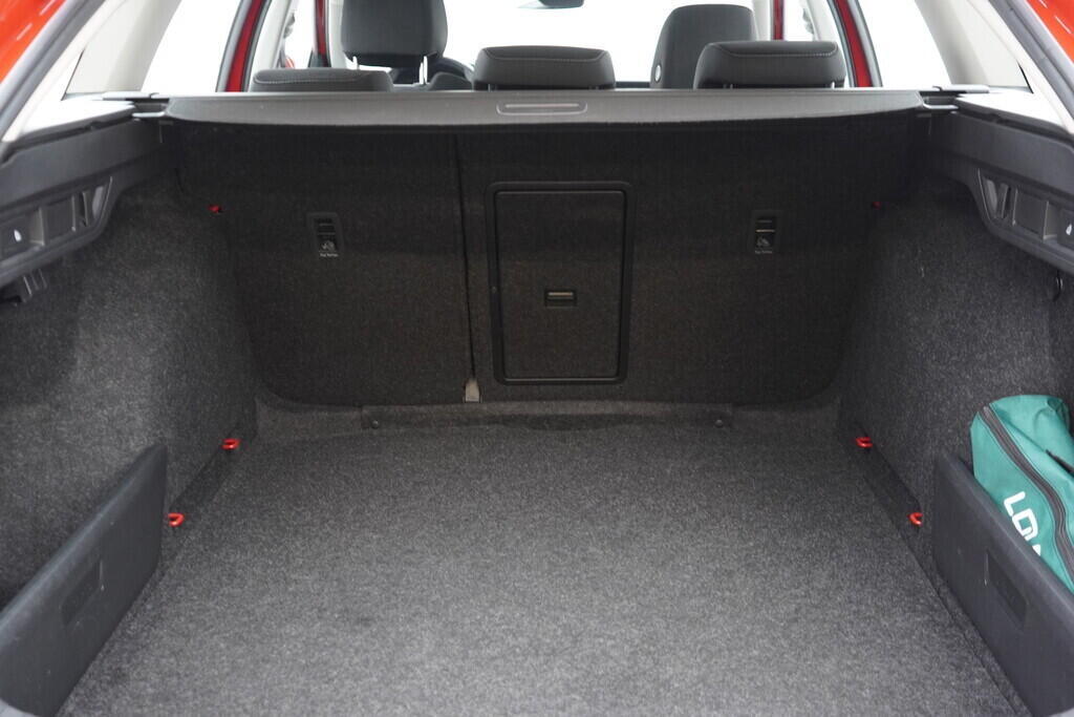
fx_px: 1074
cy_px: 358
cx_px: 537
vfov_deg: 36.9
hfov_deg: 53.1
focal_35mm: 36
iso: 800
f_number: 2.8
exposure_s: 1/40
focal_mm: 24
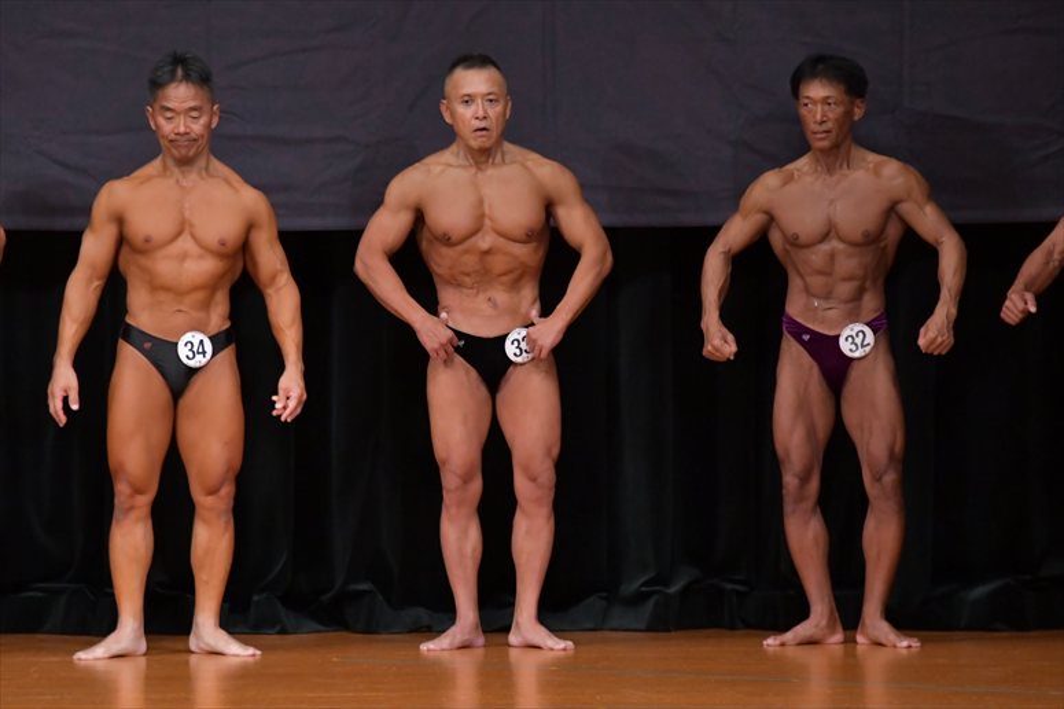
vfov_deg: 4.4
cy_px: 354
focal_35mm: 315
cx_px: 532
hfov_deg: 6.5
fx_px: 9306
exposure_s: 1/400
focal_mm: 210
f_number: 5.6
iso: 5000
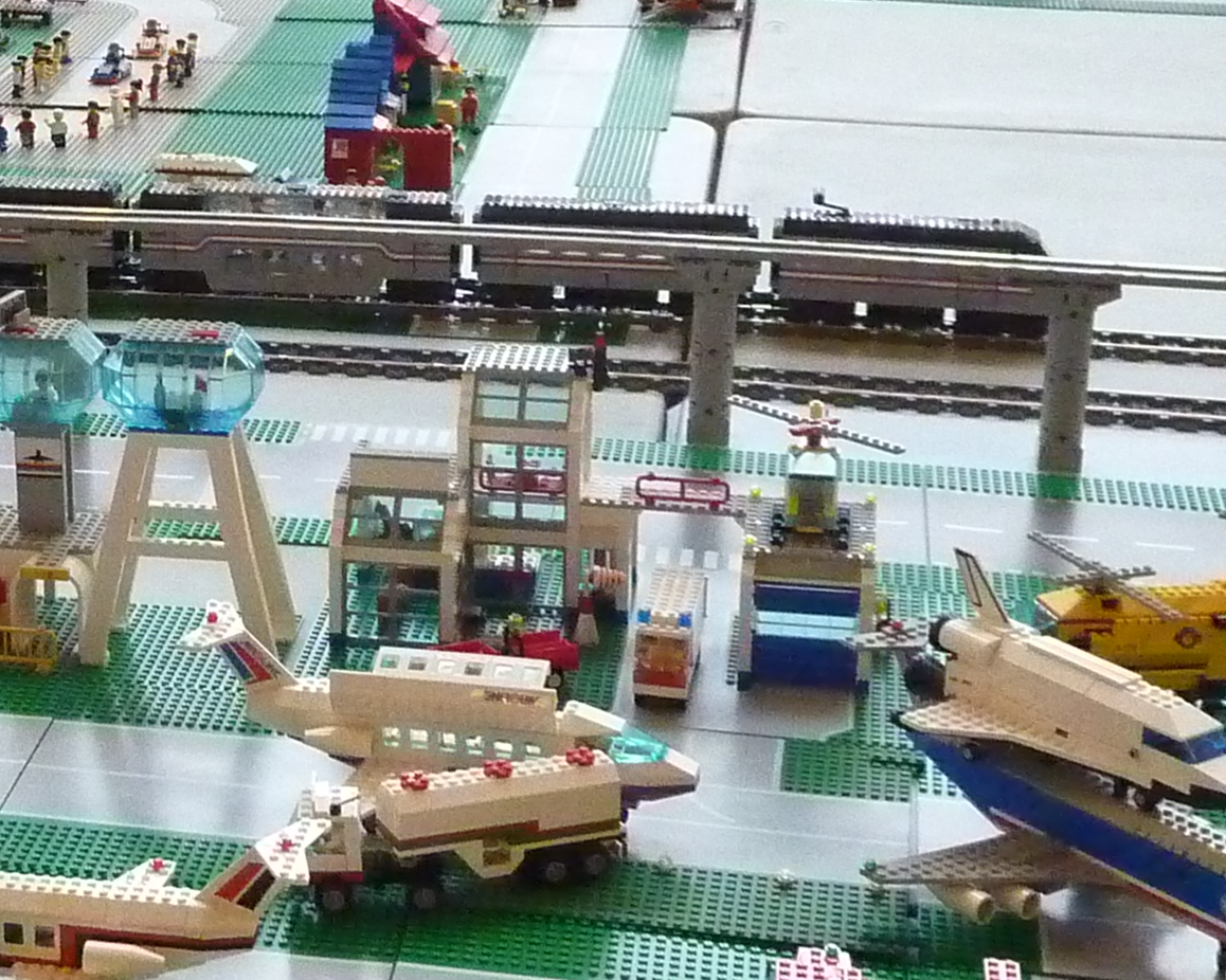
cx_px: 34
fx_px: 2975
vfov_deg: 18.6
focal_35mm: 82
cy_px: 230
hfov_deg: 22.5
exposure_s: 1/60
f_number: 3.3
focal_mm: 4.4
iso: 800
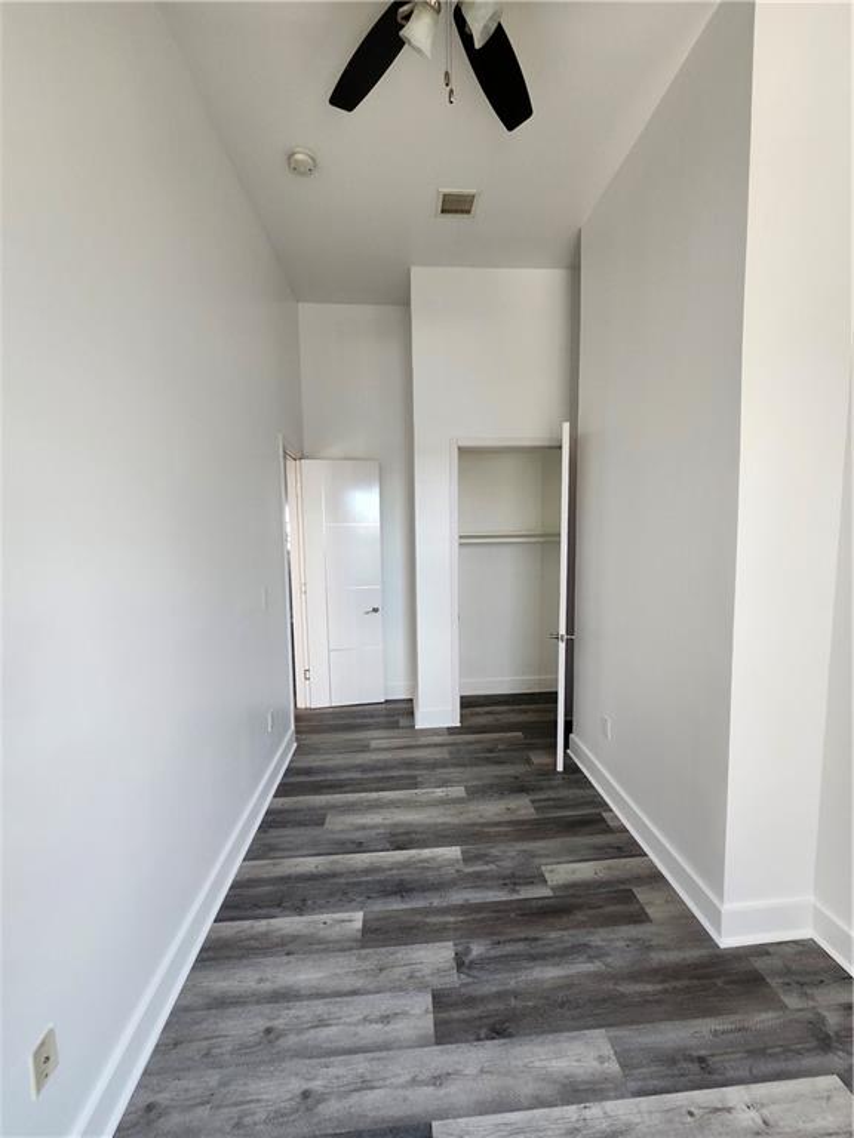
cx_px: 427
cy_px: 569
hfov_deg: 89.9
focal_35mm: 13
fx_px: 428
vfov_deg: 106.2
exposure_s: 1/60
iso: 125
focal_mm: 1.74
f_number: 2.2
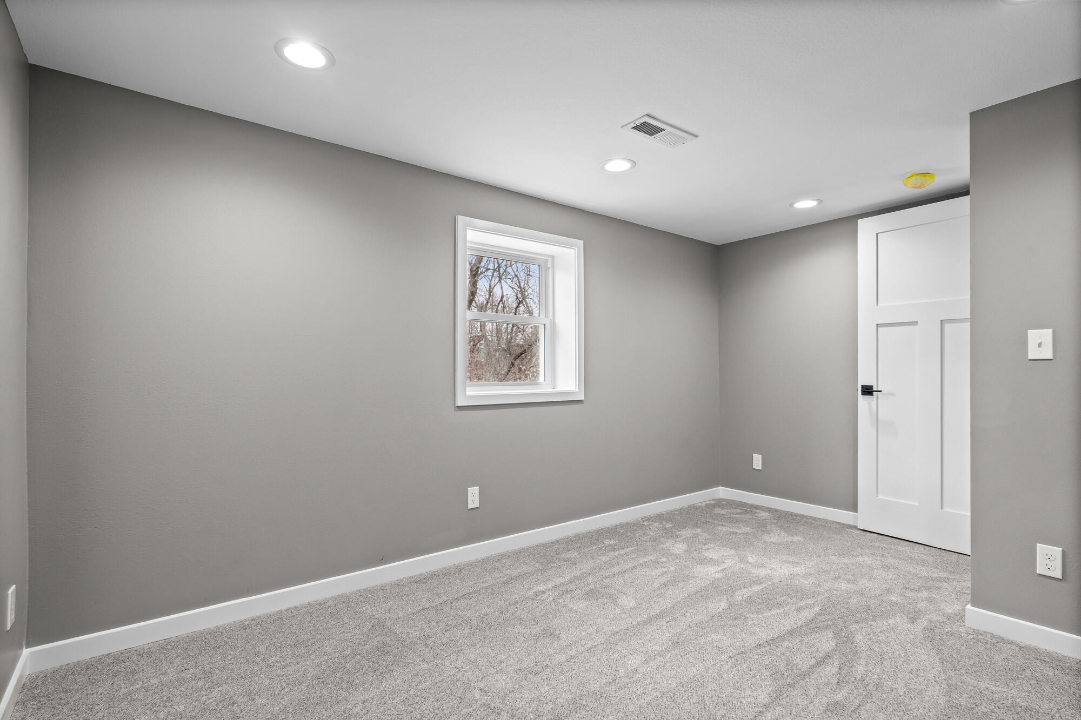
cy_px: 360
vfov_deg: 67.4
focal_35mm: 18
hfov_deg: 90.0
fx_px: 540
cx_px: 540
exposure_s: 1/2
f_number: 7.1
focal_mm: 18
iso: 400
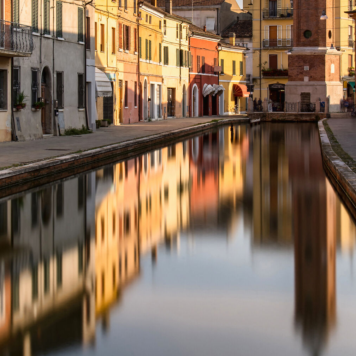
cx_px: 183
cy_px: 110
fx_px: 942
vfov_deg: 21.3
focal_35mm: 81
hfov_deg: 21.4
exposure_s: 38
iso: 50
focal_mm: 40
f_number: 18
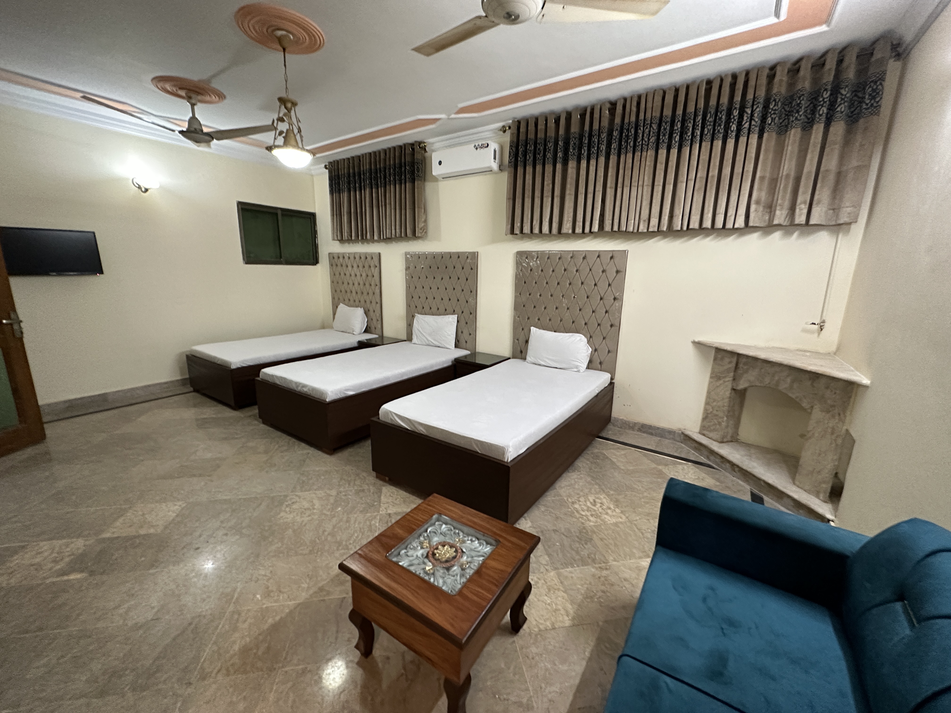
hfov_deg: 102.1
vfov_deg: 85.7
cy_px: 356
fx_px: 385
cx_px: 476
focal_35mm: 14
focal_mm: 2.22
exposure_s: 1/50
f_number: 2.2
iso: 500
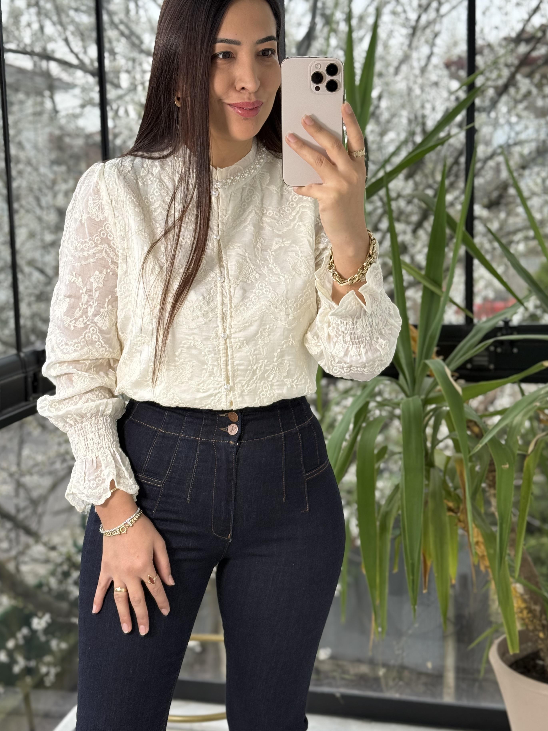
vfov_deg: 36.1
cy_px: 335
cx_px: 257
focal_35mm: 53
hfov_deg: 27.5
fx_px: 1119
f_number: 1.78
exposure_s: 1/121
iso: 64
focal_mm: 6.76
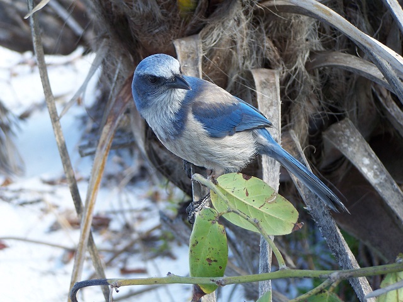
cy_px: 151
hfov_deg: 15.4
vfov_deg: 11.6
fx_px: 1490
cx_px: 202
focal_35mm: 128
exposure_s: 1/180
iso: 80
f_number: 3.2
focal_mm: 21.2
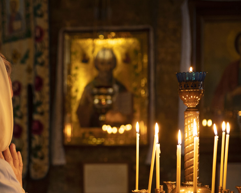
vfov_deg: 21.7
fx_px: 499
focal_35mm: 70
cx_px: 50
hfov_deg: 26.7
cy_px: 144
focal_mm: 35
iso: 1250
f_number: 1.6
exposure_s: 1/200
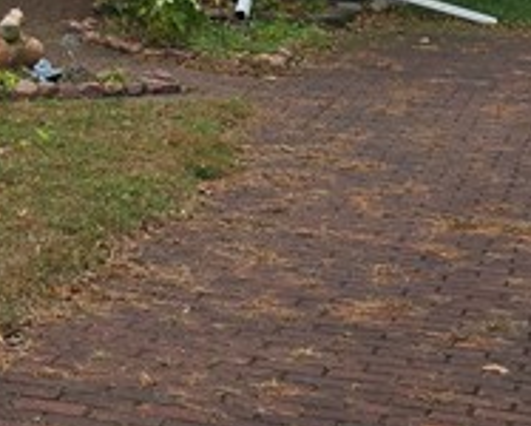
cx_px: -179
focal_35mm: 123
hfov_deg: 14.9
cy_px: -349
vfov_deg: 11.6
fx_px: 1935
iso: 16
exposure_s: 1/180
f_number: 1.7
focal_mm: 6.3
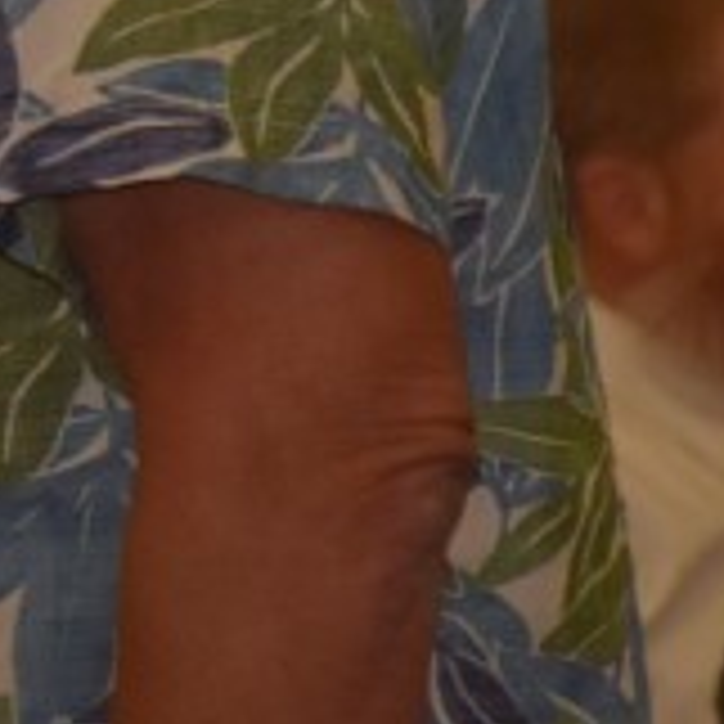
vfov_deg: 2.1
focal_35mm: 821
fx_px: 19427
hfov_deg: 2.1
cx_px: -1259
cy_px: -454
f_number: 5.6
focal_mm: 90
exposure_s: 1/100
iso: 800
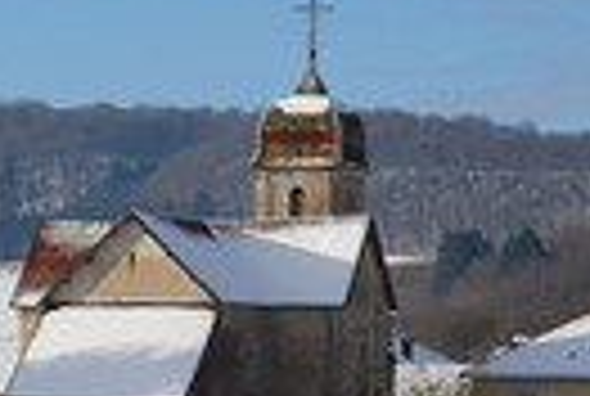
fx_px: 4731
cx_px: 209
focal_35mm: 288
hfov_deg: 7.1
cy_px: 207
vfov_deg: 4.8
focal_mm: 60
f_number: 10
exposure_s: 1/400
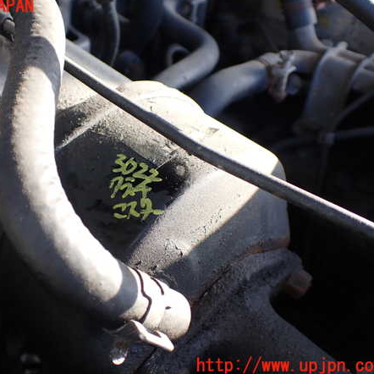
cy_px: 186
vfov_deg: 46.0
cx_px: 134
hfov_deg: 45.5
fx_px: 440
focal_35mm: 36
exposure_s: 1/125
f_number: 2.3
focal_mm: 5.4
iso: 125
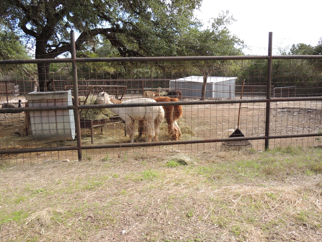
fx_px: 307
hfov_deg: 55.4
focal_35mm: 33
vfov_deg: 42.9
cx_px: 161
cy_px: 121
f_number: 3.2
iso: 100
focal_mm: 5.8
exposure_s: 1/320
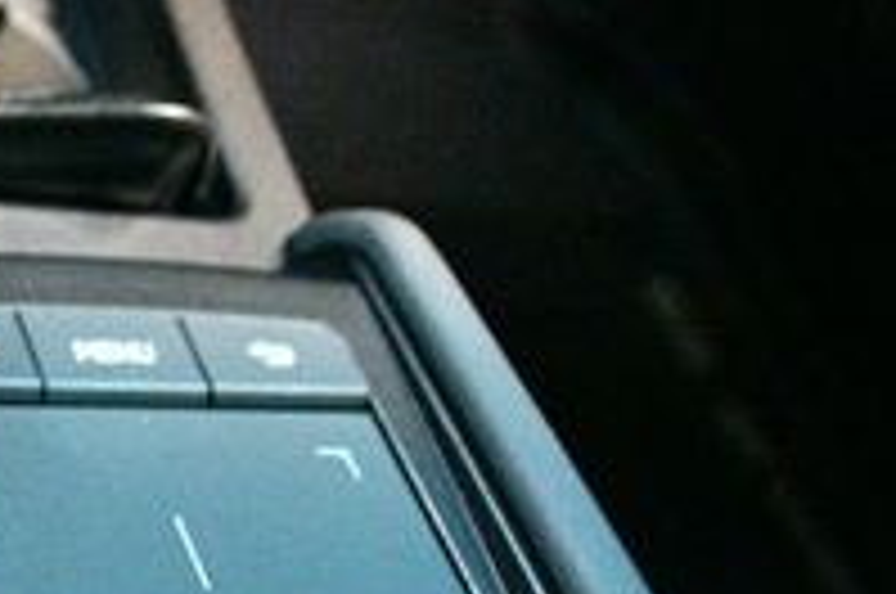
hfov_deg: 20.3
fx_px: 2162
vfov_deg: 15.6
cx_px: -428
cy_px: 158
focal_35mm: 87
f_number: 3.5
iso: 12800
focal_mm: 18
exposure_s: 1/40
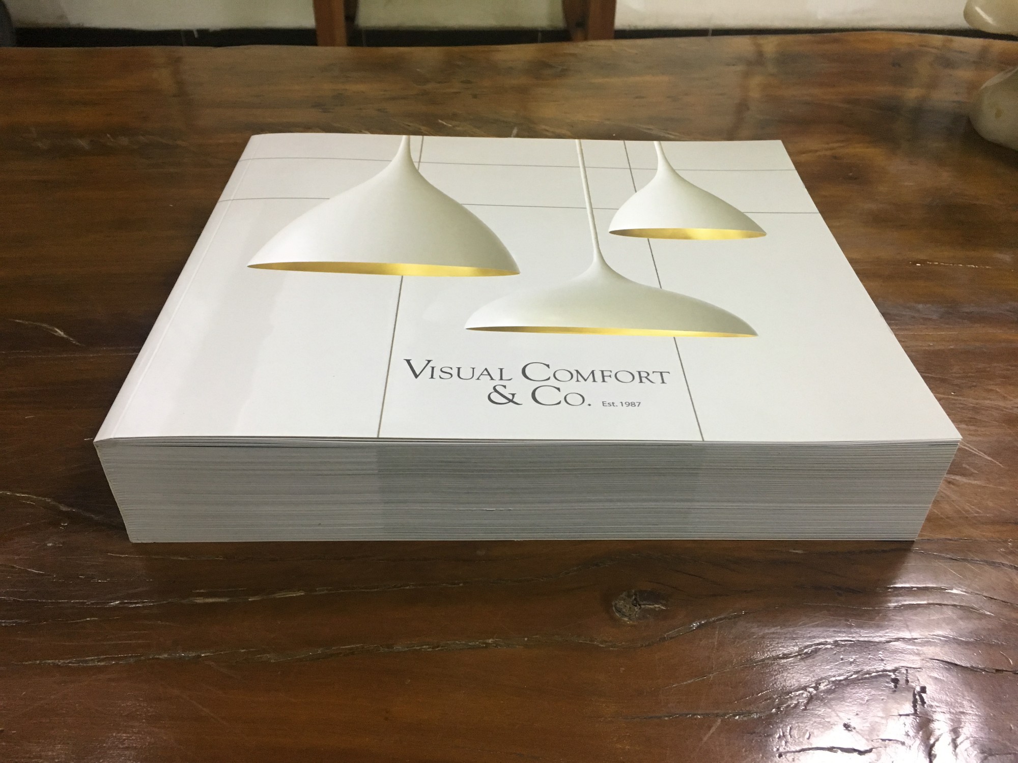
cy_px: 382
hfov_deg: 61.7
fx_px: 853
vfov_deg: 48.2
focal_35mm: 29
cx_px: 509
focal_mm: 4.15
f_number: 2.2
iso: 200
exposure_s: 1/33
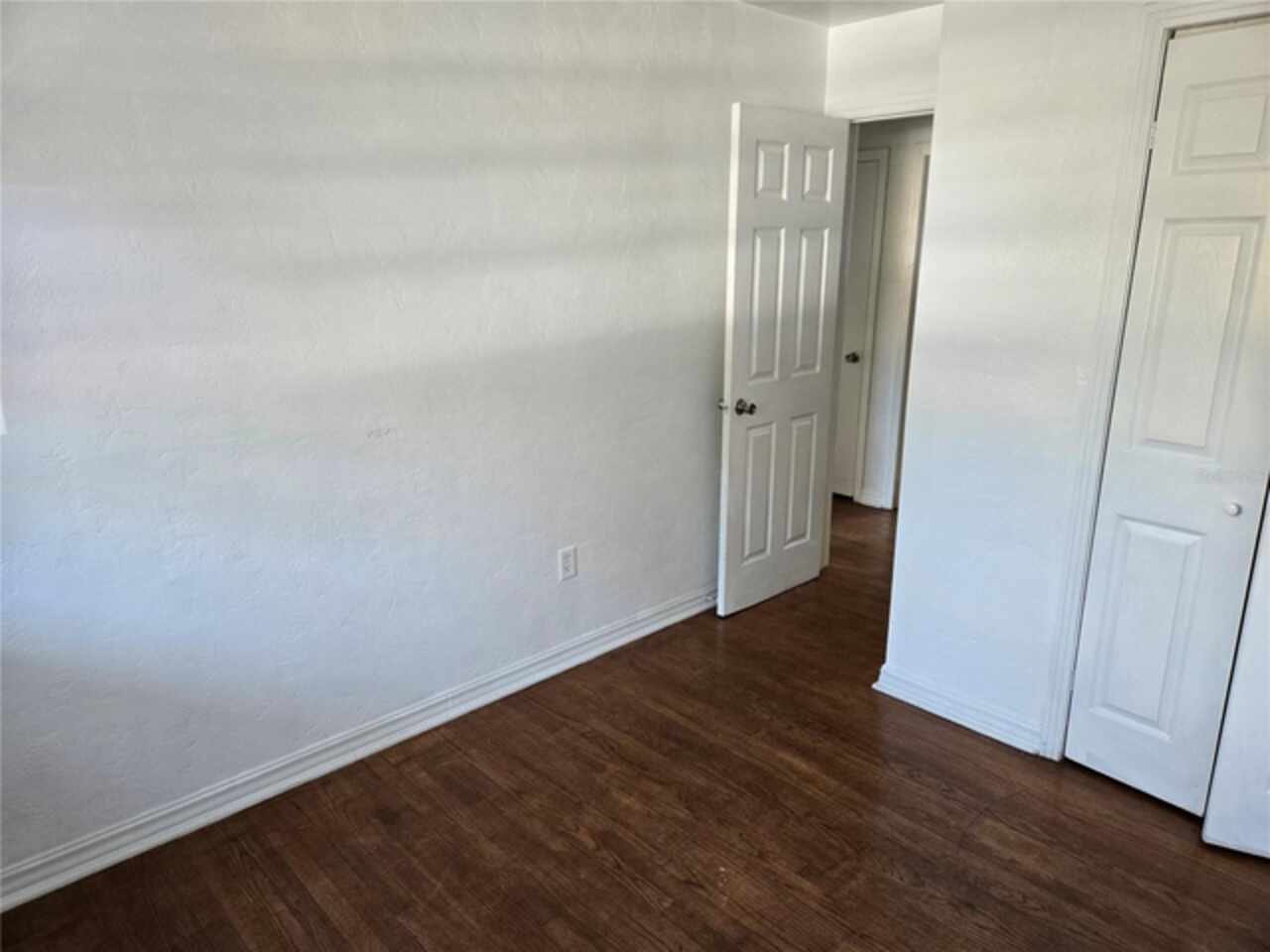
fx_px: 844
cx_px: 635
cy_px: 476
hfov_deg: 73.9
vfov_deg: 58.9
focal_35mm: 23
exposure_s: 1/120
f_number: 1.8
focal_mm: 5.4
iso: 250
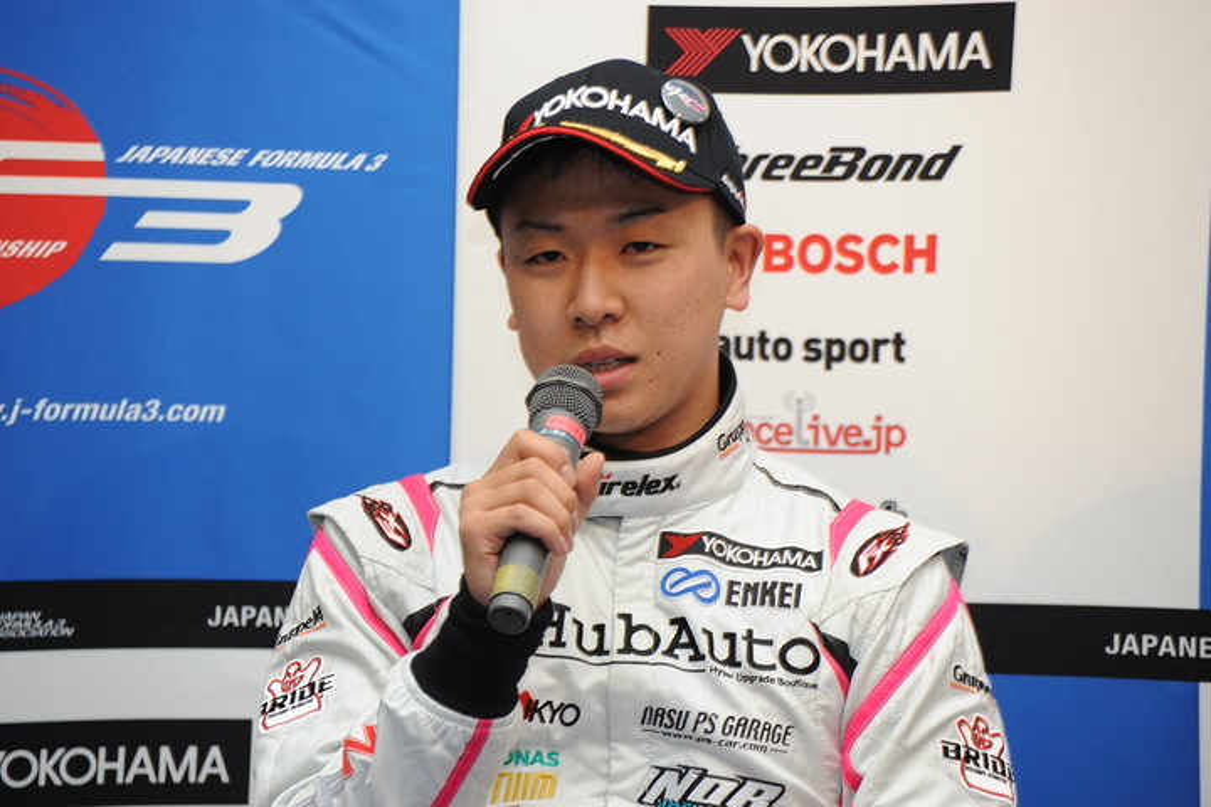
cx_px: 606
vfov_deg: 6.9
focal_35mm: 200
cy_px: 404
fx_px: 6727
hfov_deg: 10.3
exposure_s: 1/60
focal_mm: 200
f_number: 6.7
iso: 800
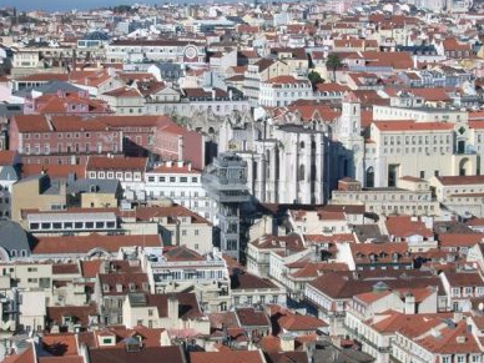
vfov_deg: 12.4
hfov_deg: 16.5
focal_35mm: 119
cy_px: 206
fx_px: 1664
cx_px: 277
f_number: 10.1
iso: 50
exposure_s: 1/229
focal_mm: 17.14
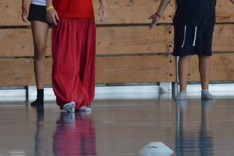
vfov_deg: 4.1
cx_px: -129
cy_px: 62
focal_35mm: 334
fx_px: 2169
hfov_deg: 6.1
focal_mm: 70
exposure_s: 1/250
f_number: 7.1
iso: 1600
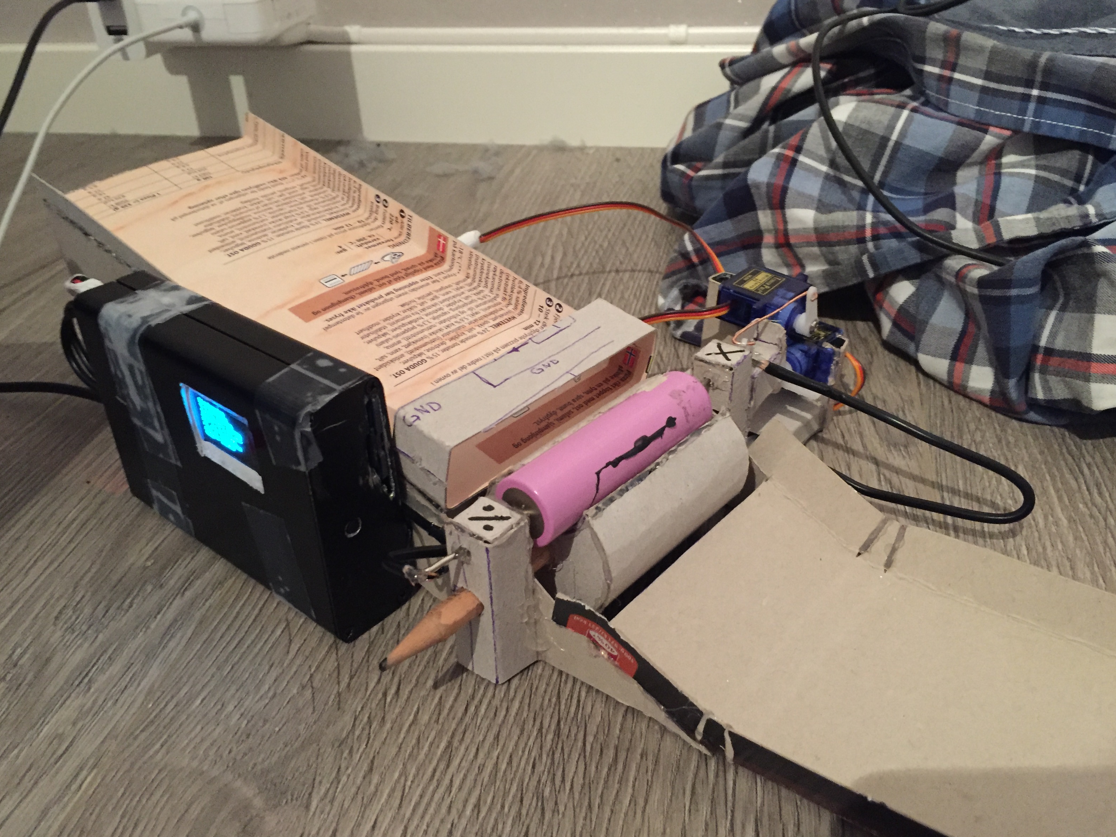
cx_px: 547
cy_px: 429
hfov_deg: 60.0
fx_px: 967
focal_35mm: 30
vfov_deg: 46.8
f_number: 2.2
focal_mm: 4.15
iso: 500
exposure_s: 1/17
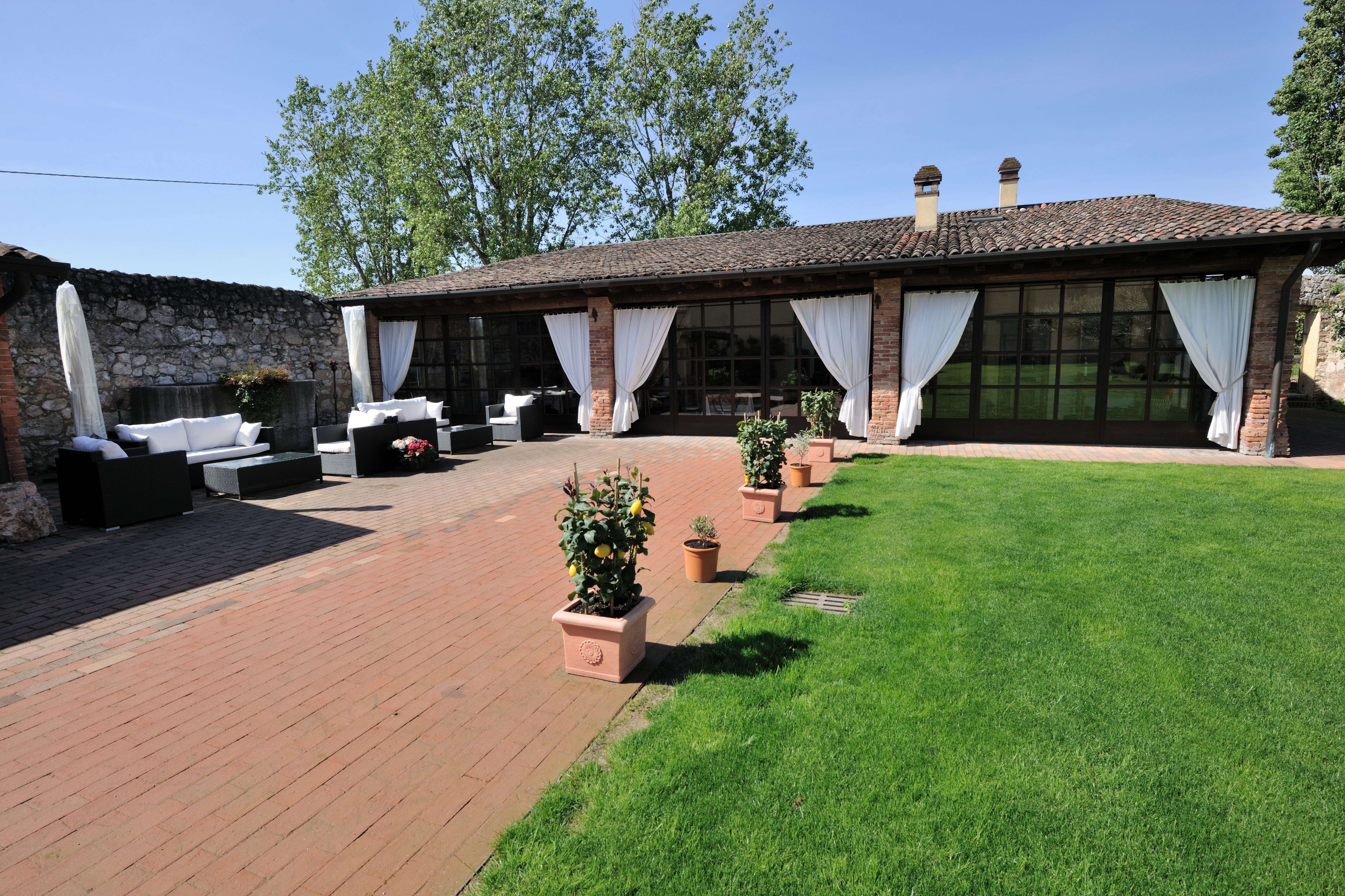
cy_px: 448
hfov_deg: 93.3
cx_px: 672
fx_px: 635
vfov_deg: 70.4
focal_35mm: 17
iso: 200
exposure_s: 1/250
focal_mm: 17
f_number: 10
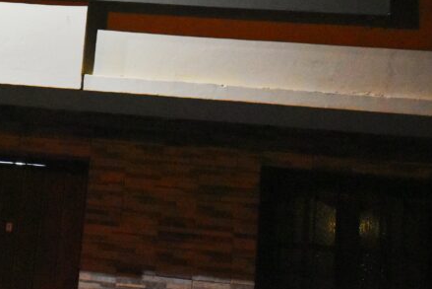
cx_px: 41
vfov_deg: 14.7
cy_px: -14
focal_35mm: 91
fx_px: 1092
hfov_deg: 21.8
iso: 4000
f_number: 5
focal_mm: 26
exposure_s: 1/160
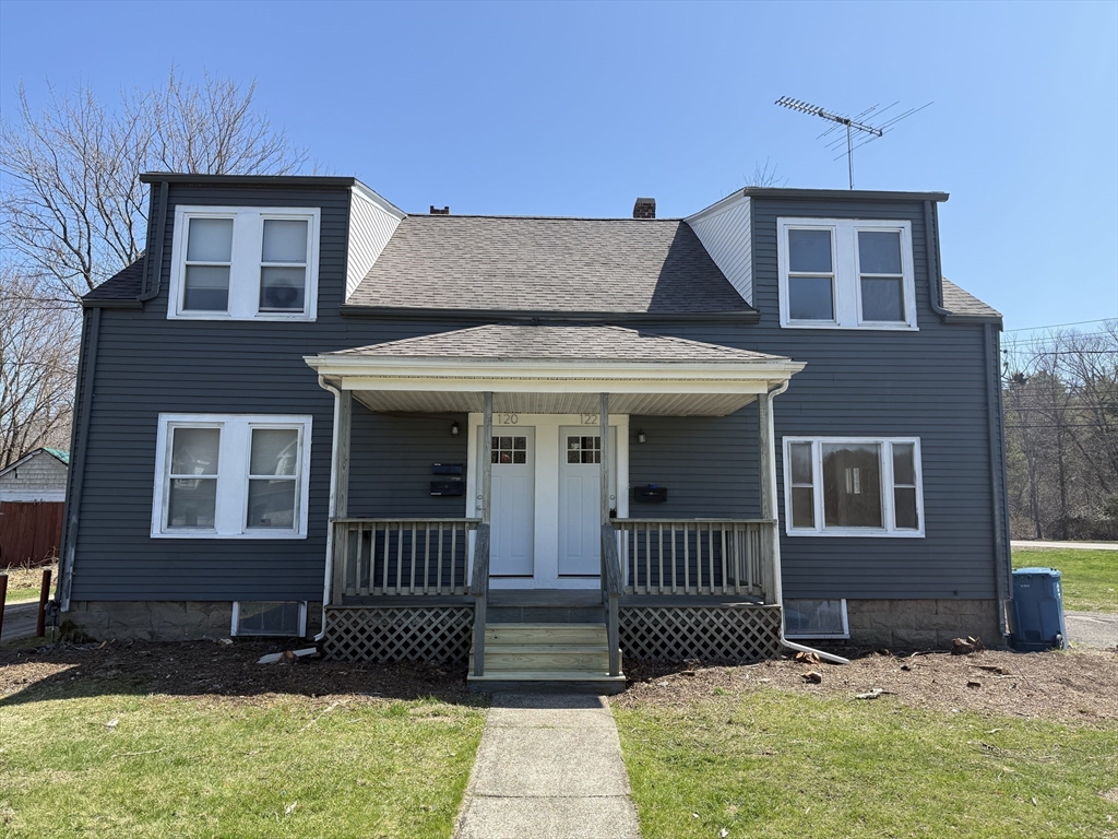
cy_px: 420
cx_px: 559
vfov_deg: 56.8
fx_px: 775
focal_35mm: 24
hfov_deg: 71.6
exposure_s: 1/3021
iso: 100
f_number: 1.78
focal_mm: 6.76
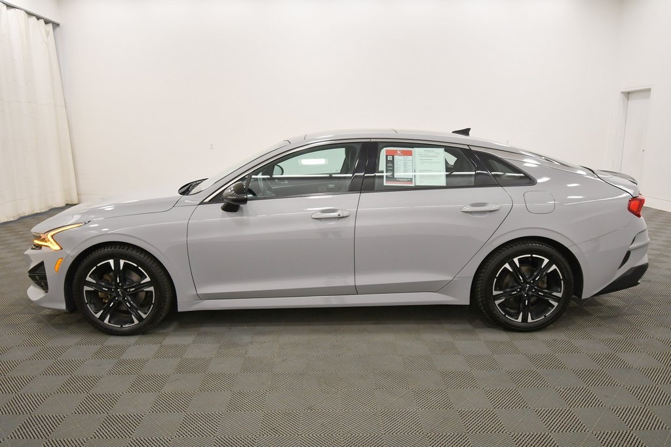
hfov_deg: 71.5
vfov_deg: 51.3
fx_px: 466
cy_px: 224
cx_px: 336
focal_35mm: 25
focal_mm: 17
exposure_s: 1/160
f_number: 5.3
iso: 800
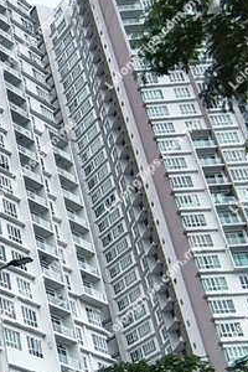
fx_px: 682
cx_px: -239
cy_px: 197
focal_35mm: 66
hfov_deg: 16.2
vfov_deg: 30.5
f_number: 2.2
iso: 50
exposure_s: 1/2614
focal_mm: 1.65
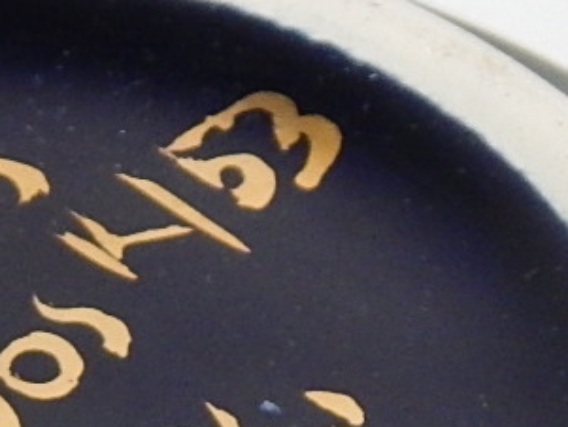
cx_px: -66
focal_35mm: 255
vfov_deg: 5.7
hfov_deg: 7.7
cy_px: 754
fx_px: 4186
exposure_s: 1/80
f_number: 3.7
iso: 400
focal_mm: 8.6
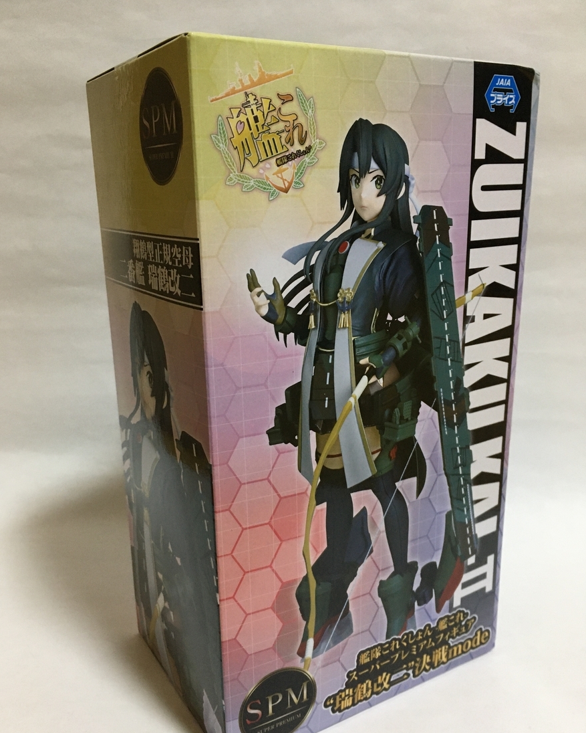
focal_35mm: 31
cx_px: 287
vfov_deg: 57.1
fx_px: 672
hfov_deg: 47.1
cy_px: 398
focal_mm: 4.15
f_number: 2.2
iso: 125
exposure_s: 1/30
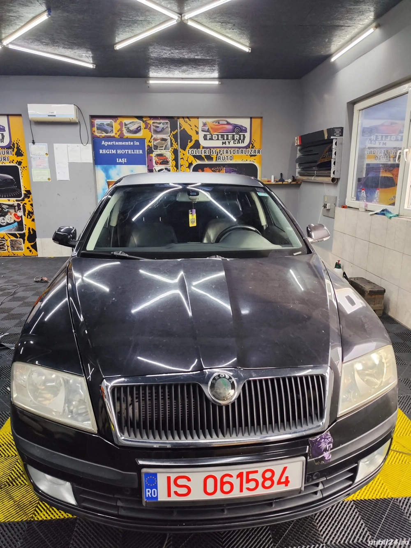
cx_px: 206
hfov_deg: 58.9
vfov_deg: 73.9
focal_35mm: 23
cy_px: 274
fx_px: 364
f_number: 1.65
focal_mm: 6.19
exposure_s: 1/100
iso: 125
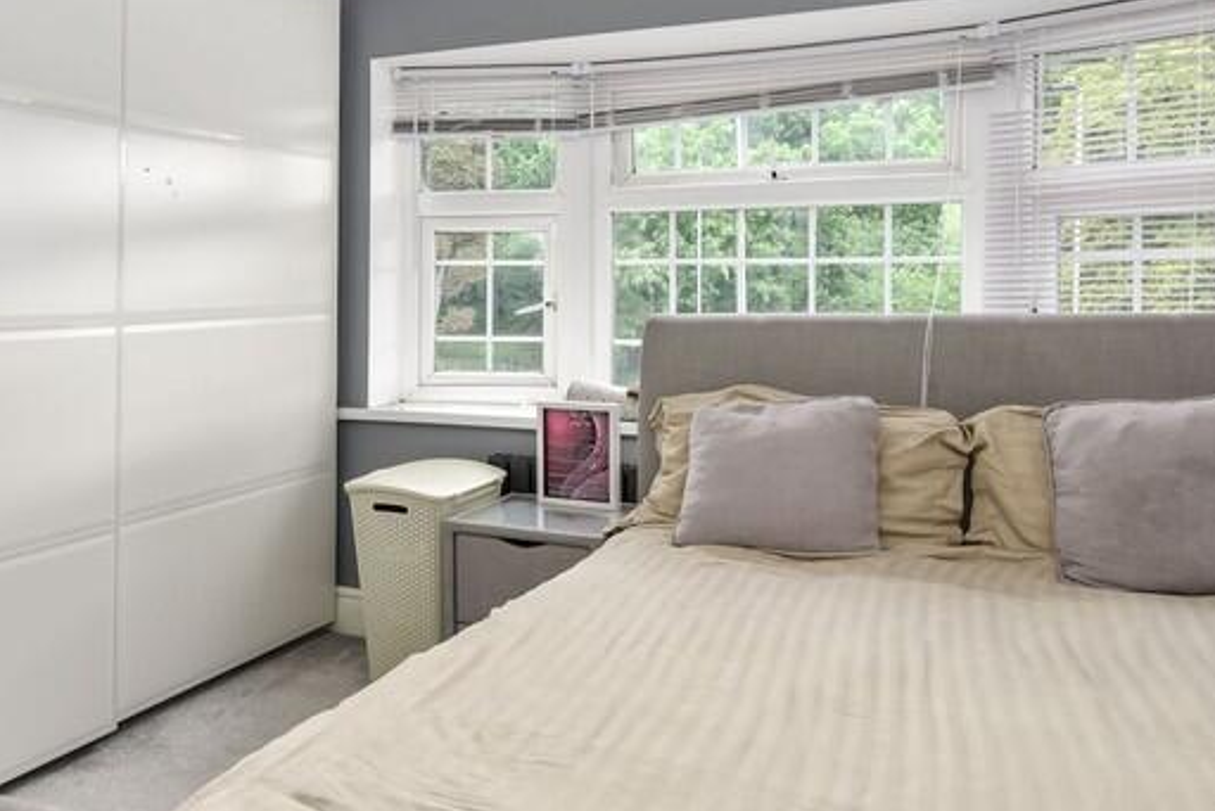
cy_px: 293
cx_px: 434
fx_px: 1114
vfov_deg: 39.7
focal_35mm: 33
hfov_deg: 56.3
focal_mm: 11
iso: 640
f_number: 8
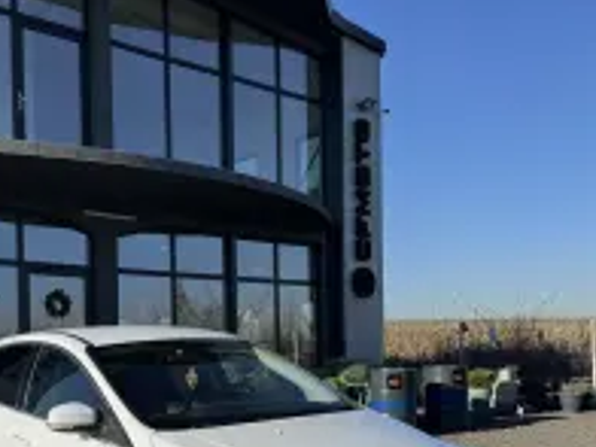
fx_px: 758
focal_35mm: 44
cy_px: 350
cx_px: 185
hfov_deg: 42.2
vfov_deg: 32.1
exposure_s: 1/5814
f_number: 1.78
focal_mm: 6.76
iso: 80
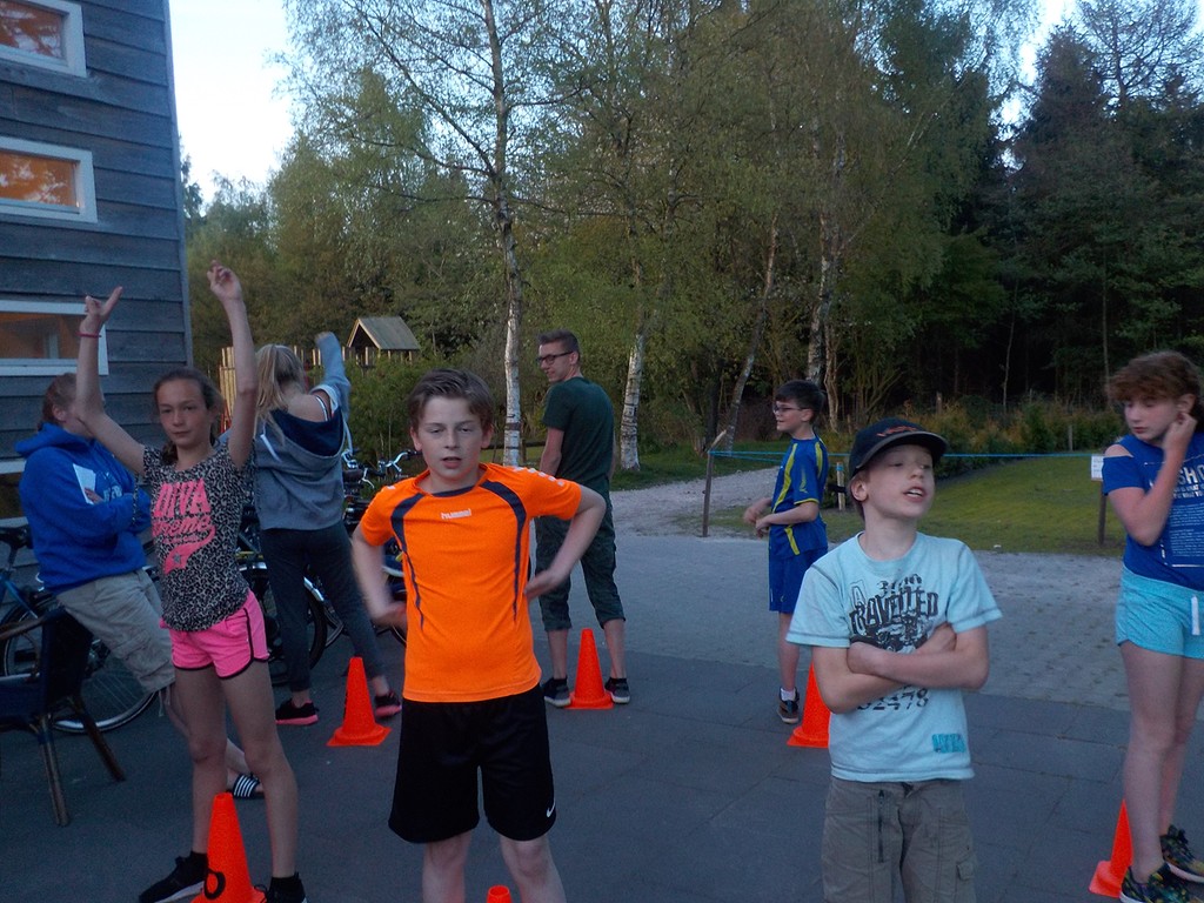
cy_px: 452
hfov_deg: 60.0
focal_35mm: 30
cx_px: 602
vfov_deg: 46.8
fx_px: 1043
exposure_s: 1/30
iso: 200
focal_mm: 4.1
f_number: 3.3
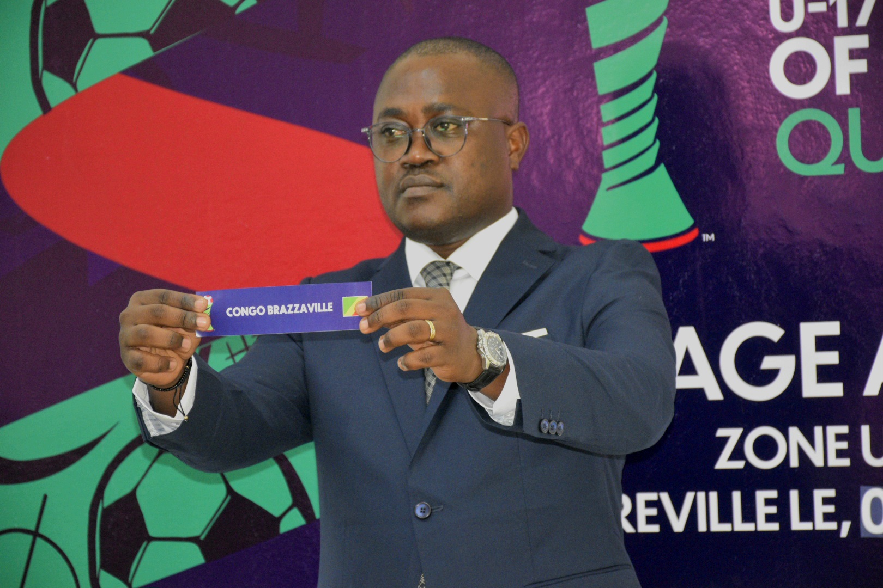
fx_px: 3863
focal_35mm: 158
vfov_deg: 8.7
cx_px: 442
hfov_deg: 13.0
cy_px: 294
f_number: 5.6
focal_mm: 105
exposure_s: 1/60.2
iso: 2200
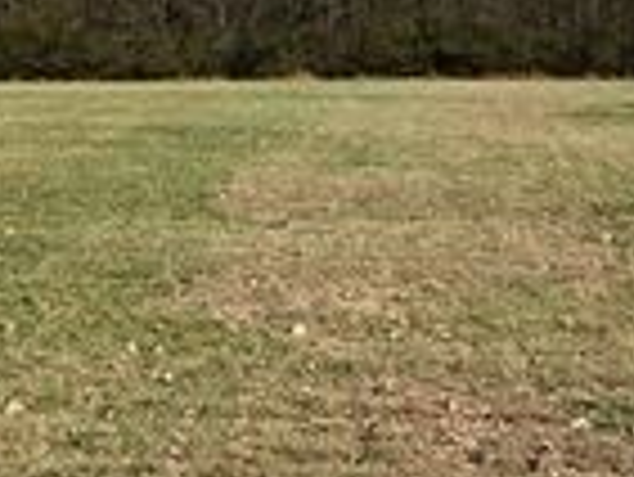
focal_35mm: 103
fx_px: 1888
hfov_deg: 19.0
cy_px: -2
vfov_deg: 14.2
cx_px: 373
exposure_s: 1/2058
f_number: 1.8
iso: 25
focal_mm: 3
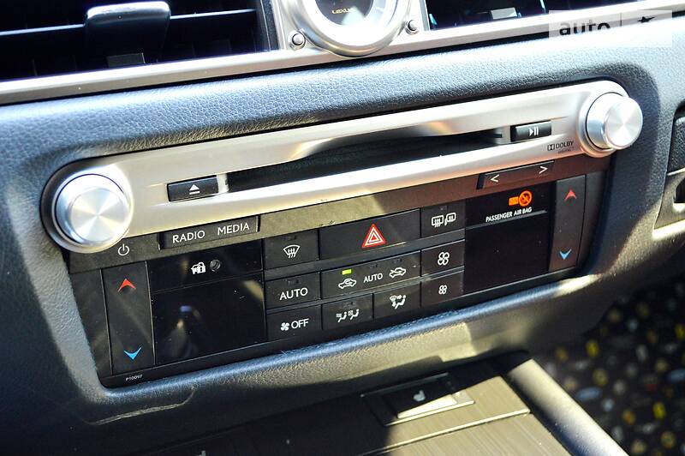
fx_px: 1027
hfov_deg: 36.9
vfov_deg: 25.0
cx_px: 342
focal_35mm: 54
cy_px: 228
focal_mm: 36
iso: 1600
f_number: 5
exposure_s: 1/60
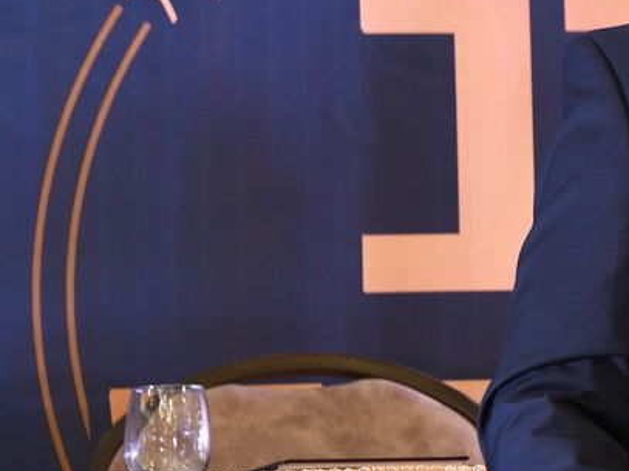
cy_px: 73
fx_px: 6976
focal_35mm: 384
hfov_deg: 5.1
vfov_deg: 3.9
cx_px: 958
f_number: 5.6
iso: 1600
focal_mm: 116
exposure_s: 1/80
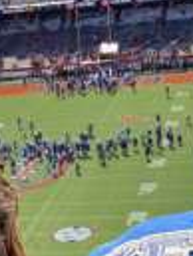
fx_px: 735
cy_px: 385
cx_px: 38
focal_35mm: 99
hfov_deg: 14.9
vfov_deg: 17.7
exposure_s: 1/502
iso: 16
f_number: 2.2
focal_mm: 2.87
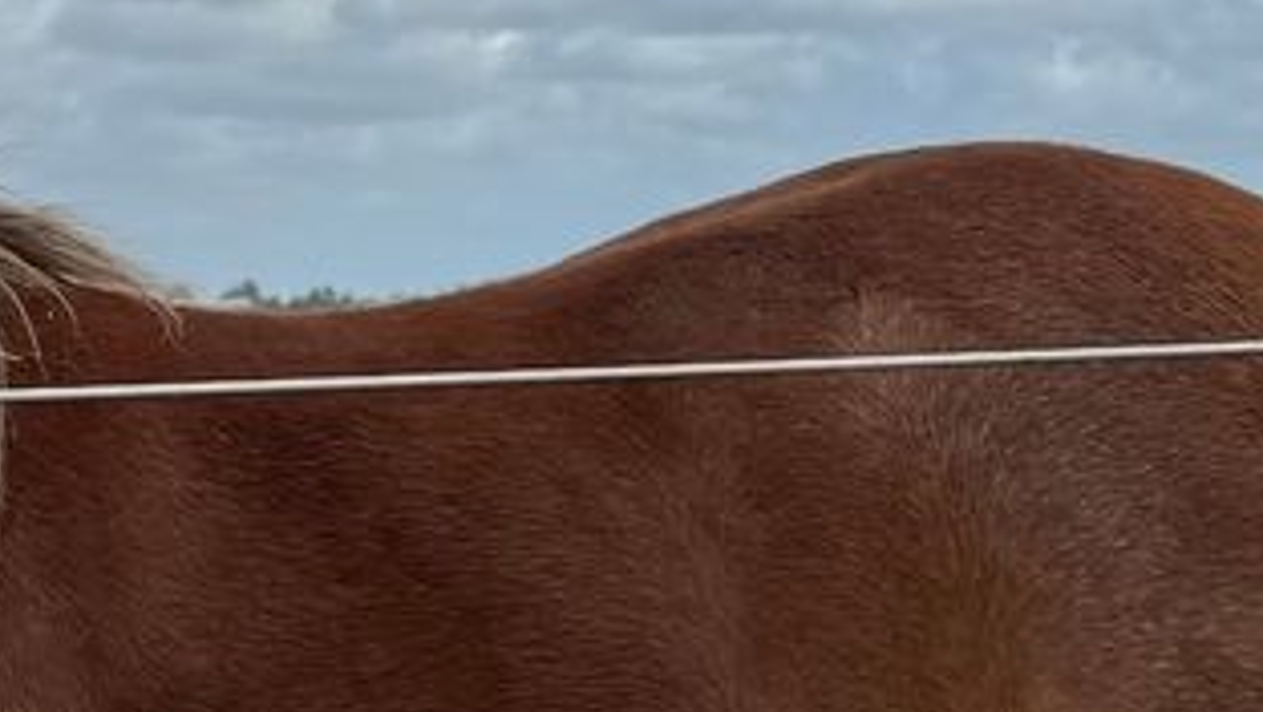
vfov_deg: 16.6
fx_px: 2245
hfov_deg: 31.2
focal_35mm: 67
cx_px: 433
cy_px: 1015
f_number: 1.78
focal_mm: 6.76
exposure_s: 1/6410
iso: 80
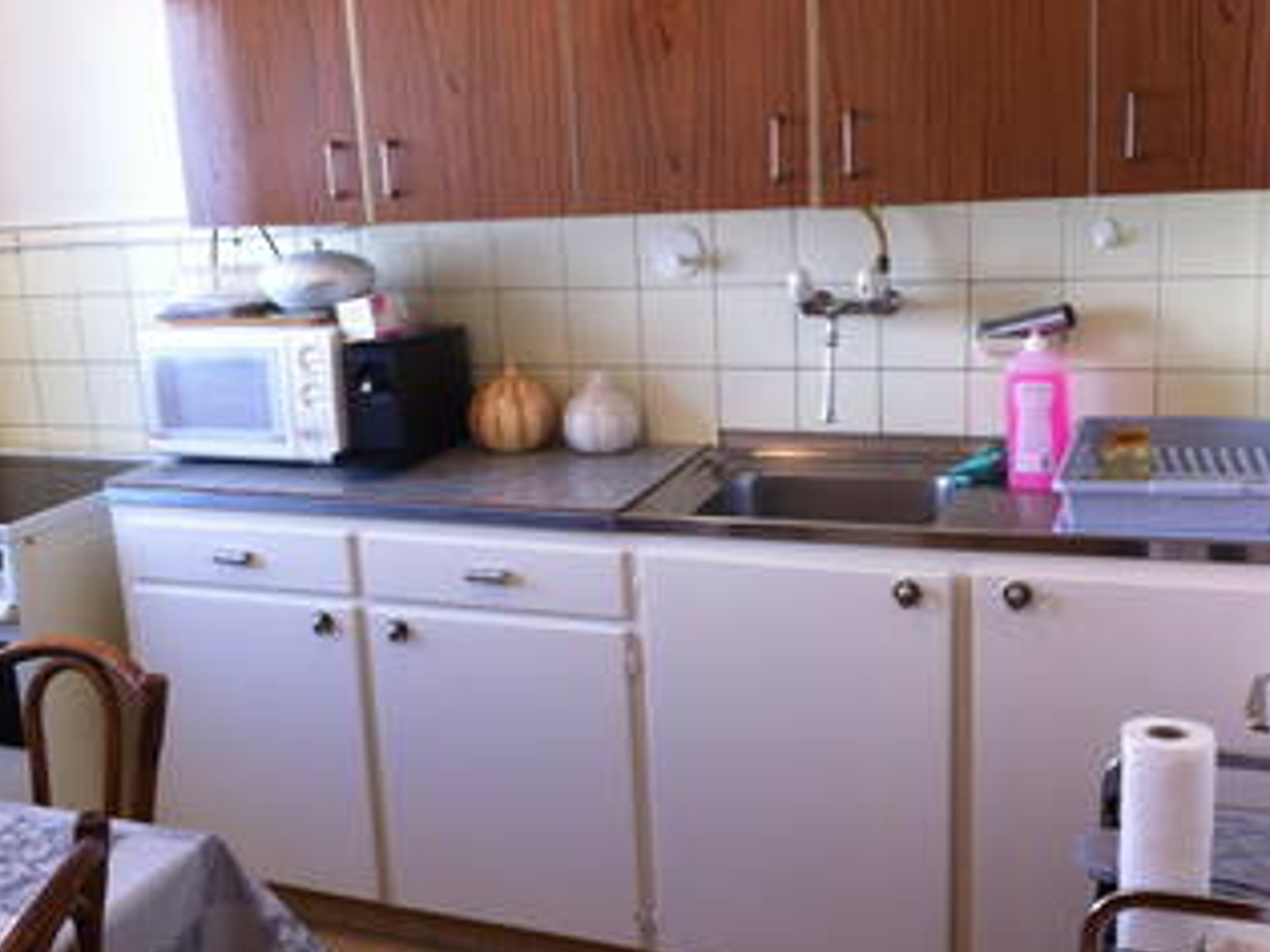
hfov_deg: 46.8
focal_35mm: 40
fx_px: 1467
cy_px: 476
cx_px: 585
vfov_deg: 35.9
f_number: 2.8
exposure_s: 1/17
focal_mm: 3.85
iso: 100
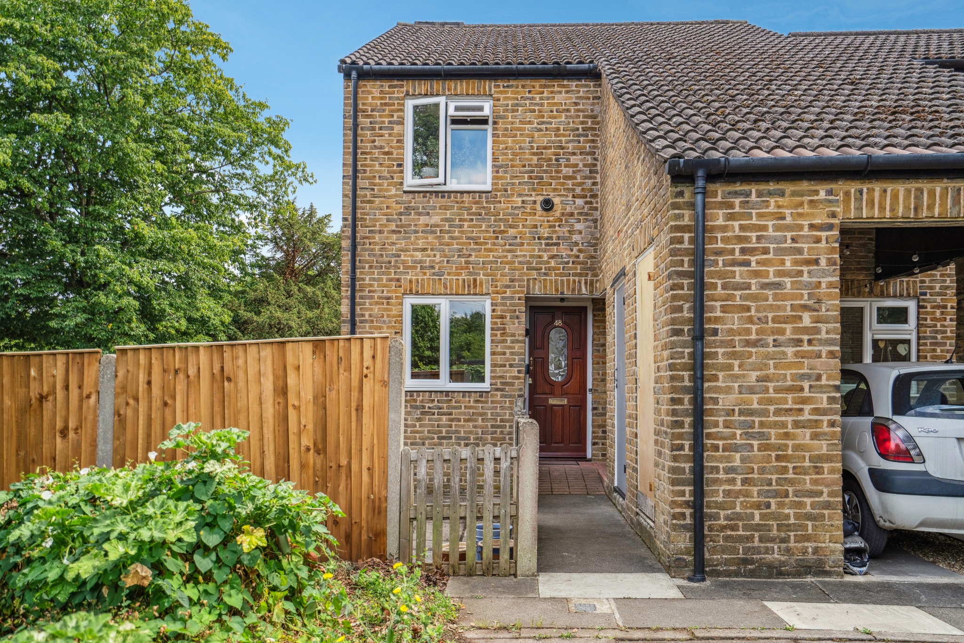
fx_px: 804
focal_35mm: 30
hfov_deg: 61.9
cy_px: 322
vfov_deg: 43.6
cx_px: 482
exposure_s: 1/1000
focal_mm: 30
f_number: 5.6
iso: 640
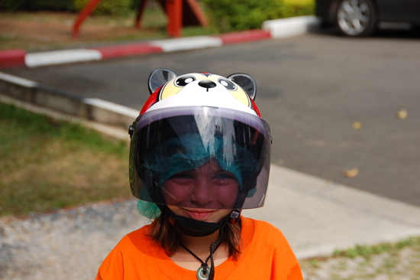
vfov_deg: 14.7
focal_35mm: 93
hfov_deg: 21.9
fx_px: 1084
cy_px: 140
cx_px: 210
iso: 200
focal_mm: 62
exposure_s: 1/500
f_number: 5.6
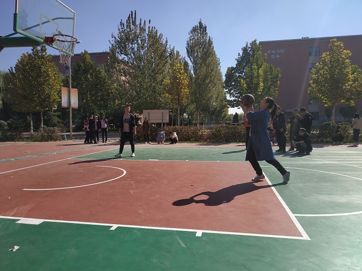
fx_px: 251
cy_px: 136
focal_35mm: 24
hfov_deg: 71.6
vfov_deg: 56.8
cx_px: 181
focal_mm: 3.94
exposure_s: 1/2554
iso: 100
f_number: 1.9
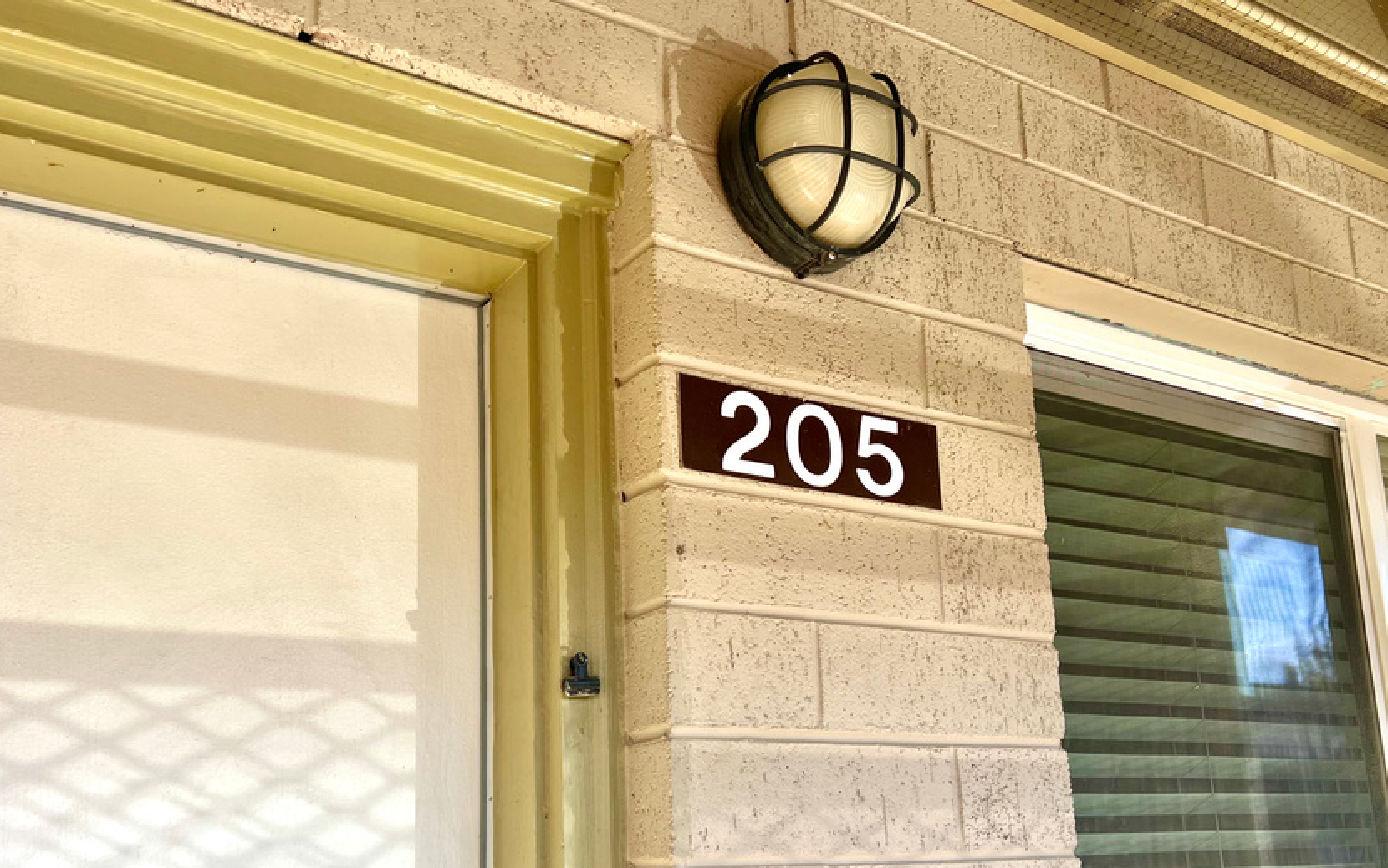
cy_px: 604
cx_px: 659
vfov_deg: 36.7
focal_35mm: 34
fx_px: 1286
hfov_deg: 56.7
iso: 50
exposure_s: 1/591
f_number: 1.5
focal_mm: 5.7
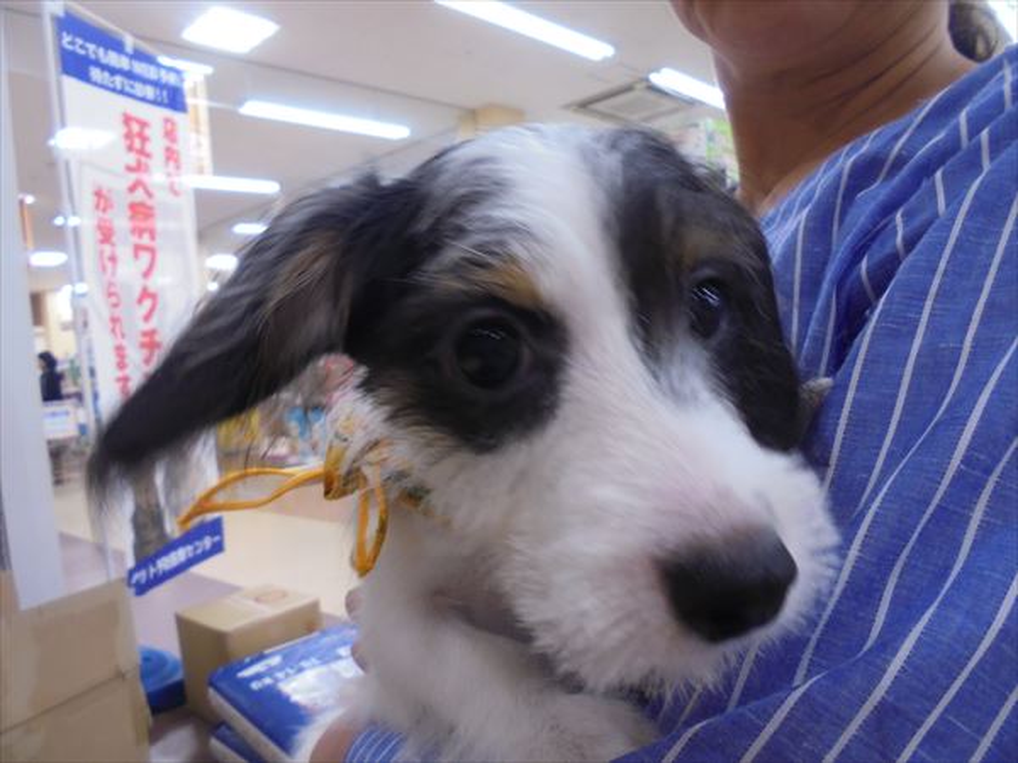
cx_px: 509
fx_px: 765
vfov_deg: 53.1
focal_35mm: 26
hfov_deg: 67.3
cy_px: 382
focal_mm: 4.6
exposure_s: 1/30
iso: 200
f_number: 3.5
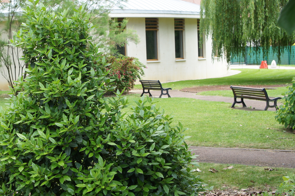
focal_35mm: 66
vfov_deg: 20.6
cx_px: 73
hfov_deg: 30.0
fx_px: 540
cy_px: 82
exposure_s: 1/125
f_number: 6.3
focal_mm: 28
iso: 200
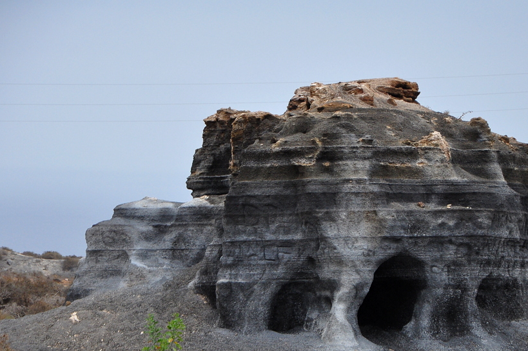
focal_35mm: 231
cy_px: 252
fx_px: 3380
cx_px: 337
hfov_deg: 8.9
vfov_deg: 5.9
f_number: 7.1
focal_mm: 105
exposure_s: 1/800
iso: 400
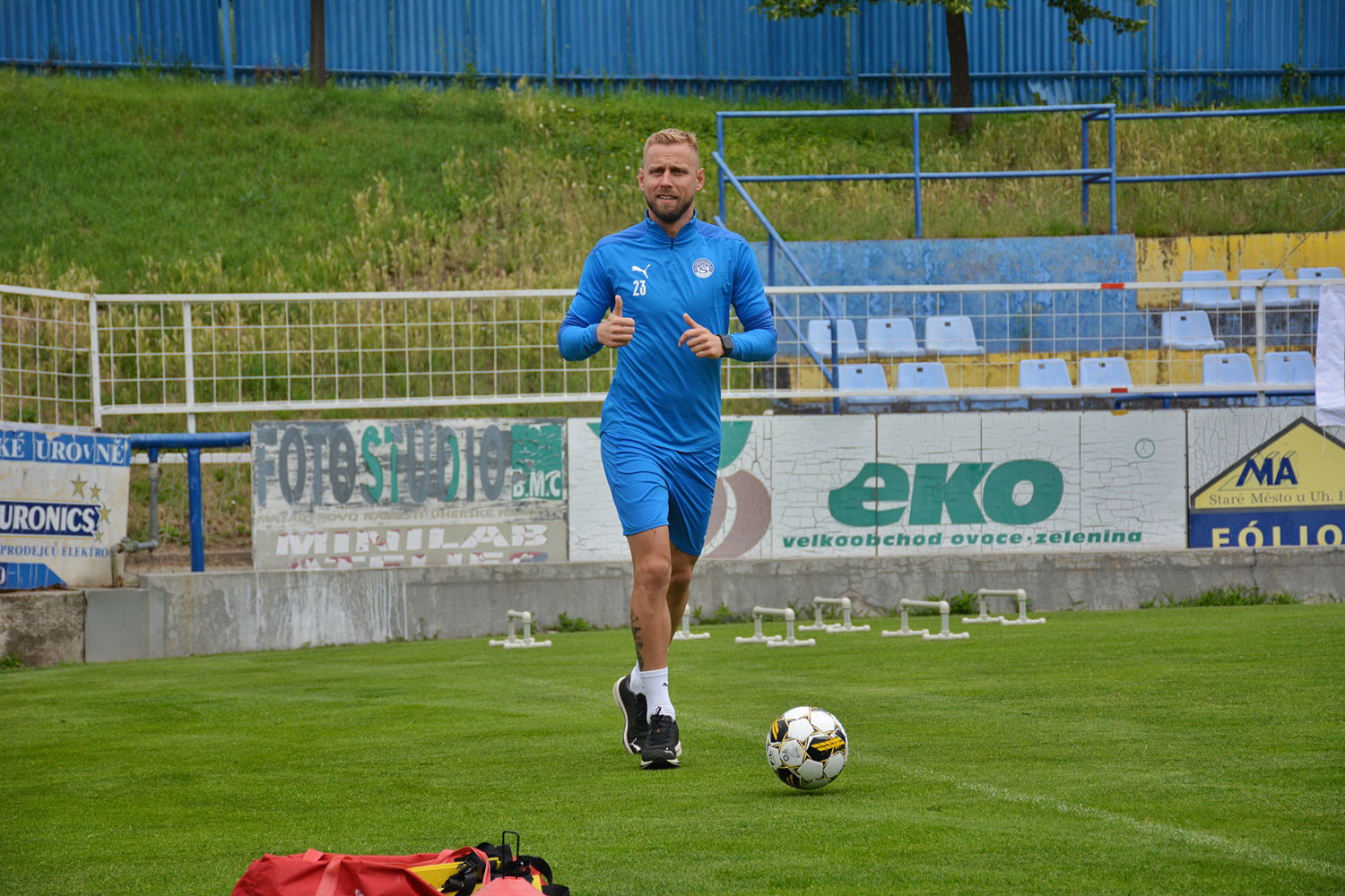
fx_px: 3923
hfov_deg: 19.5
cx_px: 672
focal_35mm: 105
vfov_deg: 13.0
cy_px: 448
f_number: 5
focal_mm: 70
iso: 400
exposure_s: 1/1000
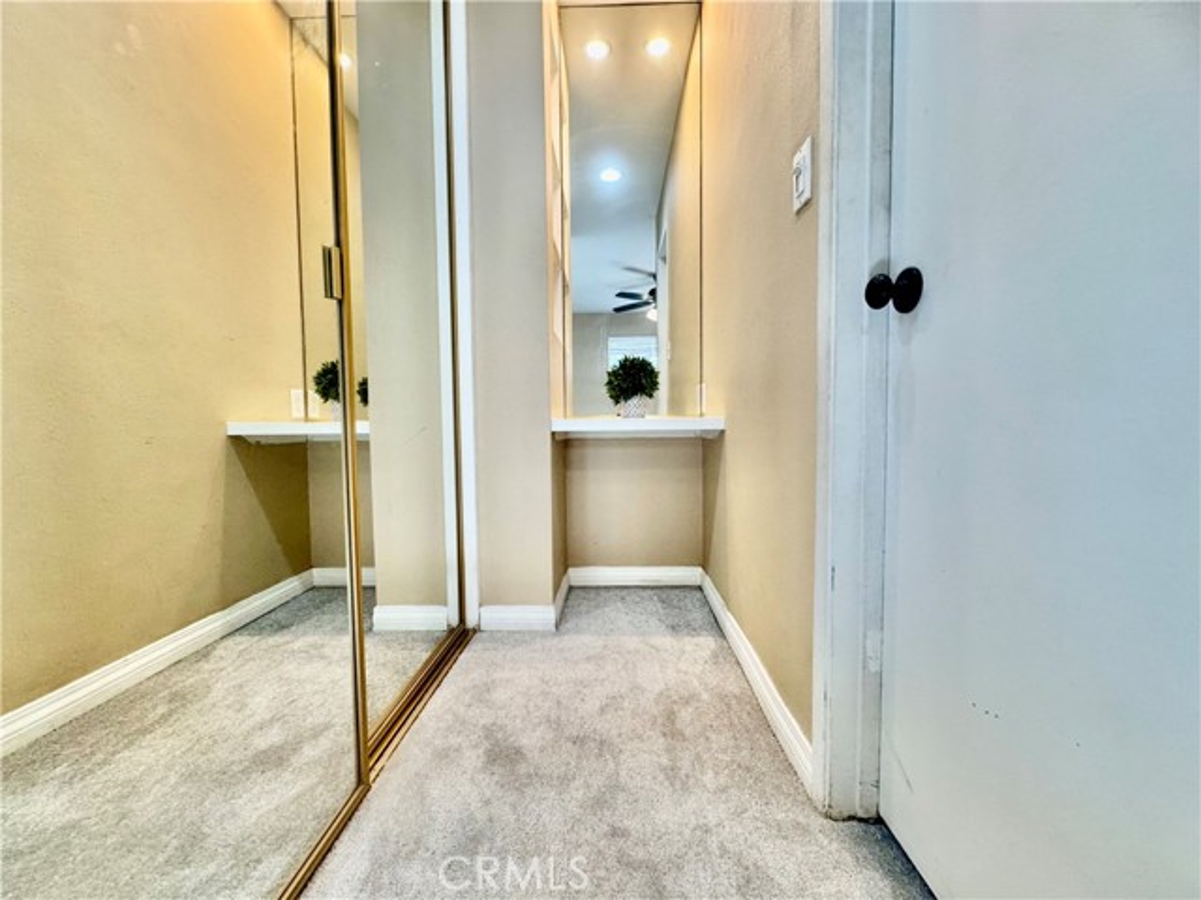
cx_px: 600
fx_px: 486
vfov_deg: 85.7
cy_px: 450
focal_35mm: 14
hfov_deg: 102.1
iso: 200
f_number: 2.2
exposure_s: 1/120
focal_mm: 2.22
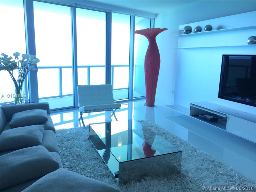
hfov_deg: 61.7
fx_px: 214
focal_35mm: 29
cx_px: 128
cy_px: 96
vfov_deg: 48.2
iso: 40
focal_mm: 4.15
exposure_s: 1/120
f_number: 2.2
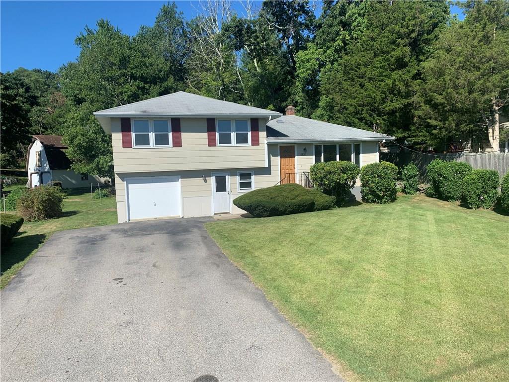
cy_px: 191
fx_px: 382
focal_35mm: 26
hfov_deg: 67.3
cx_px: 254
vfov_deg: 53.1
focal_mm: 4.25
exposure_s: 1/2611
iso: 25
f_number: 1.8
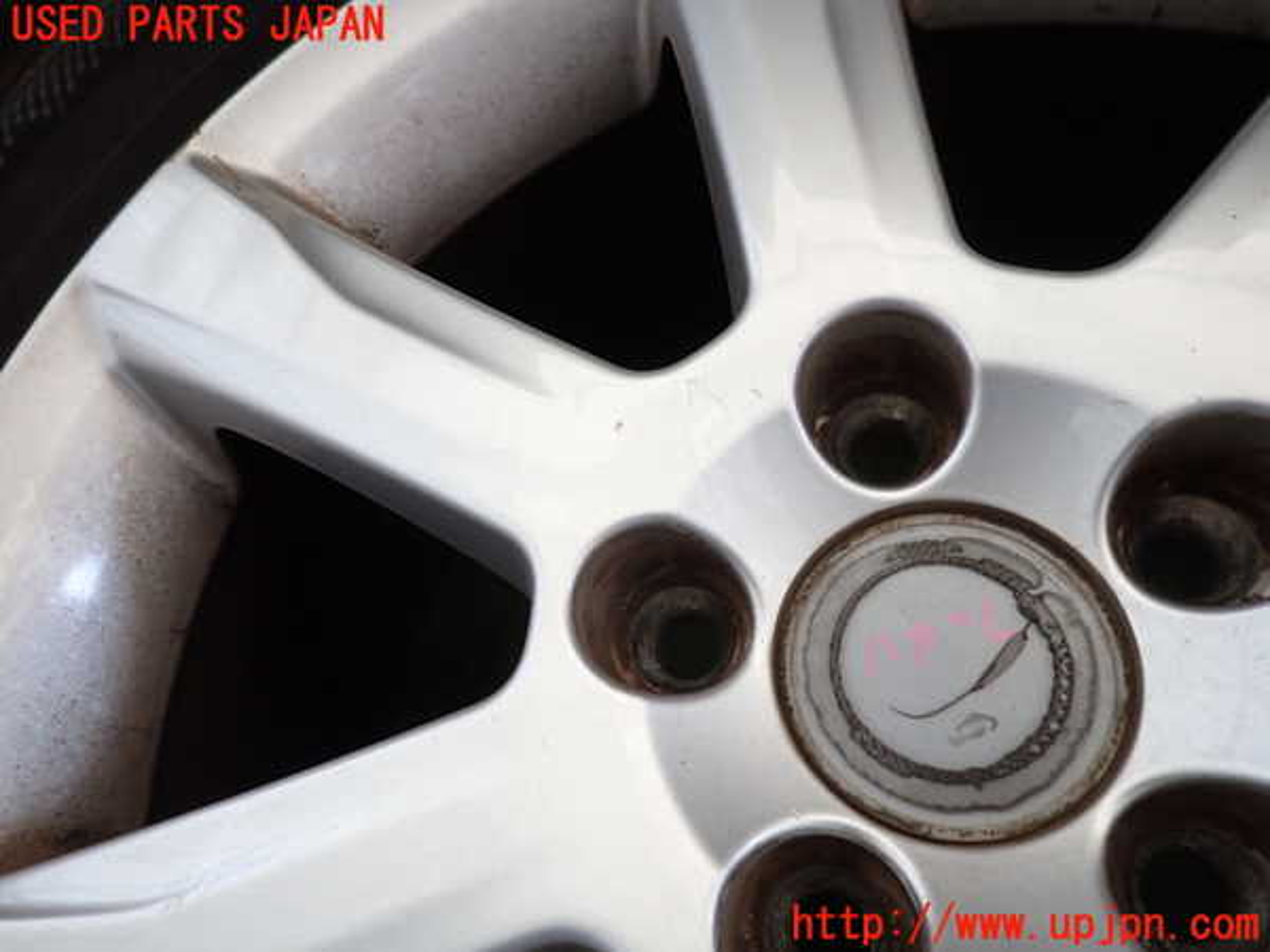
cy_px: 476
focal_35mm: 25
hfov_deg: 69.4
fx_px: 917
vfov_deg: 54.9
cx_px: 635
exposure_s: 1/50
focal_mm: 4.5
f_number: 2
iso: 200
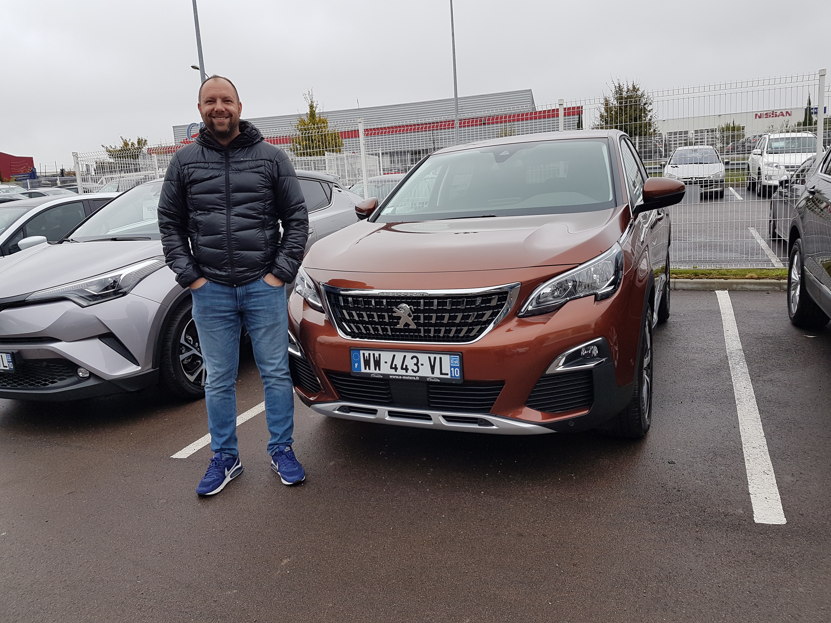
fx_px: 624
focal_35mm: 26
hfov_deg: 67.3
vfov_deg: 53.1
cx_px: 416
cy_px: 312
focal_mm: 4.2
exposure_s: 1/438
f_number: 1.7
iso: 40
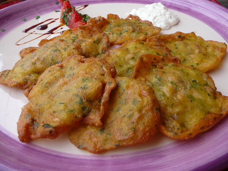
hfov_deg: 52.6
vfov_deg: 40.7
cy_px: 86
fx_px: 231
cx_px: 114
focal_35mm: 35
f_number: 2.8
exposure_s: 1/320
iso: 80
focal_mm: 5.2
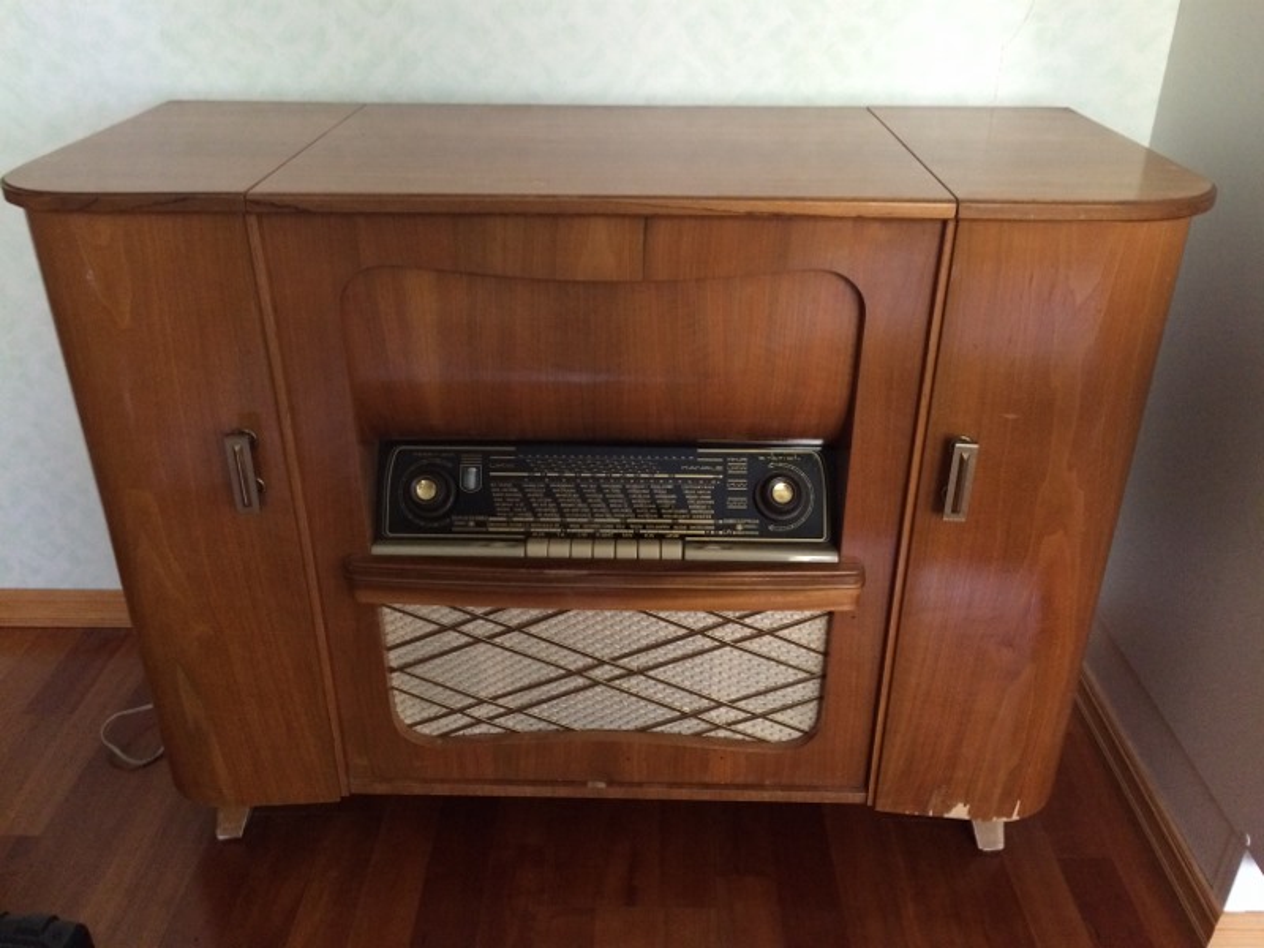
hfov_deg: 61.7
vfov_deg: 48.2
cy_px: 474
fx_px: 1059
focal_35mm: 29
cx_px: 632
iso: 320
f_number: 2.2
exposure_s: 1/25
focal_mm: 4.15
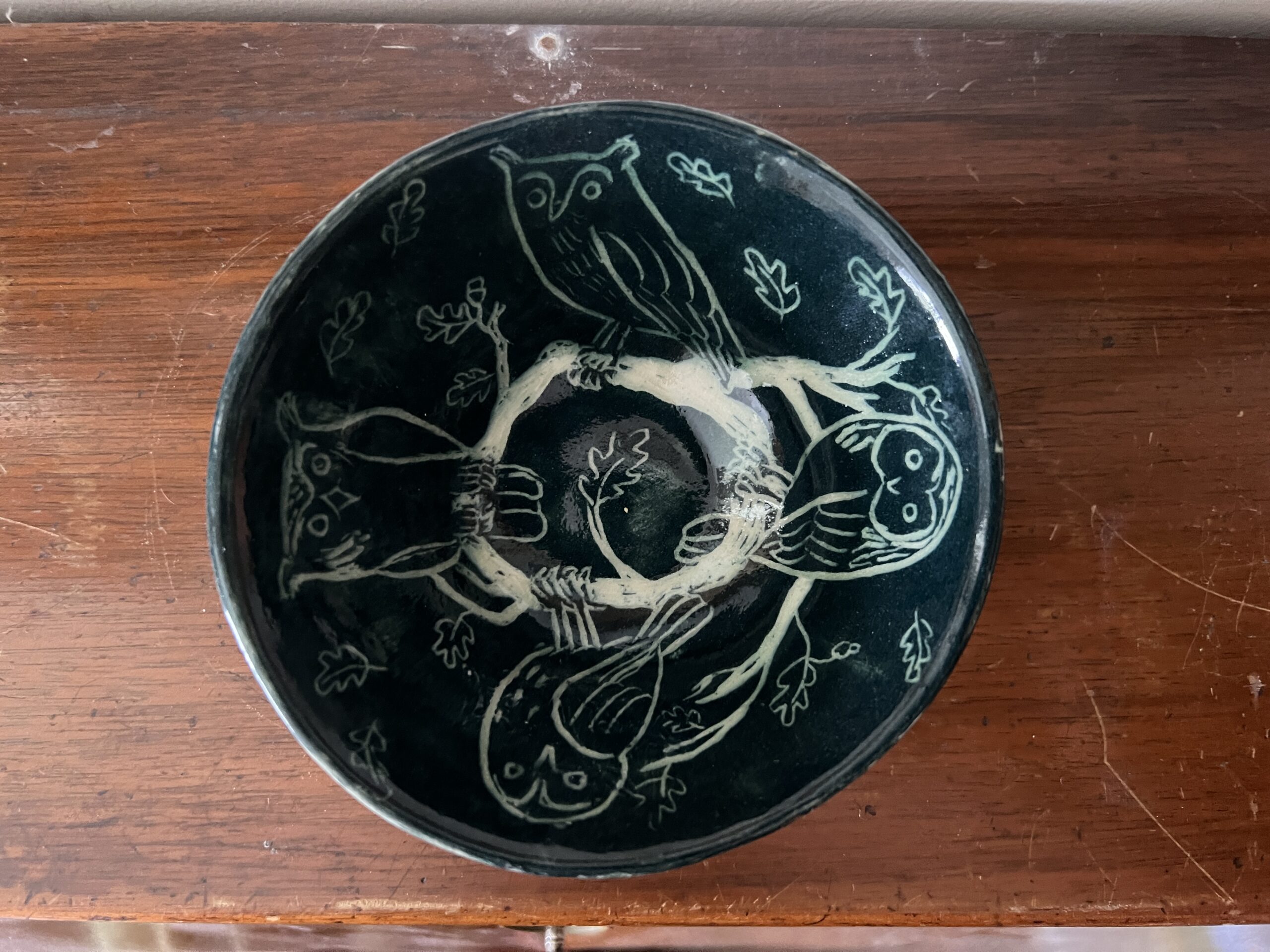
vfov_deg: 53.1
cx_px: 635
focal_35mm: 26
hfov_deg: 67.3
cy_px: 476
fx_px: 954
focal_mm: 5.7
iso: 640
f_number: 1.5
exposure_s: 1/30
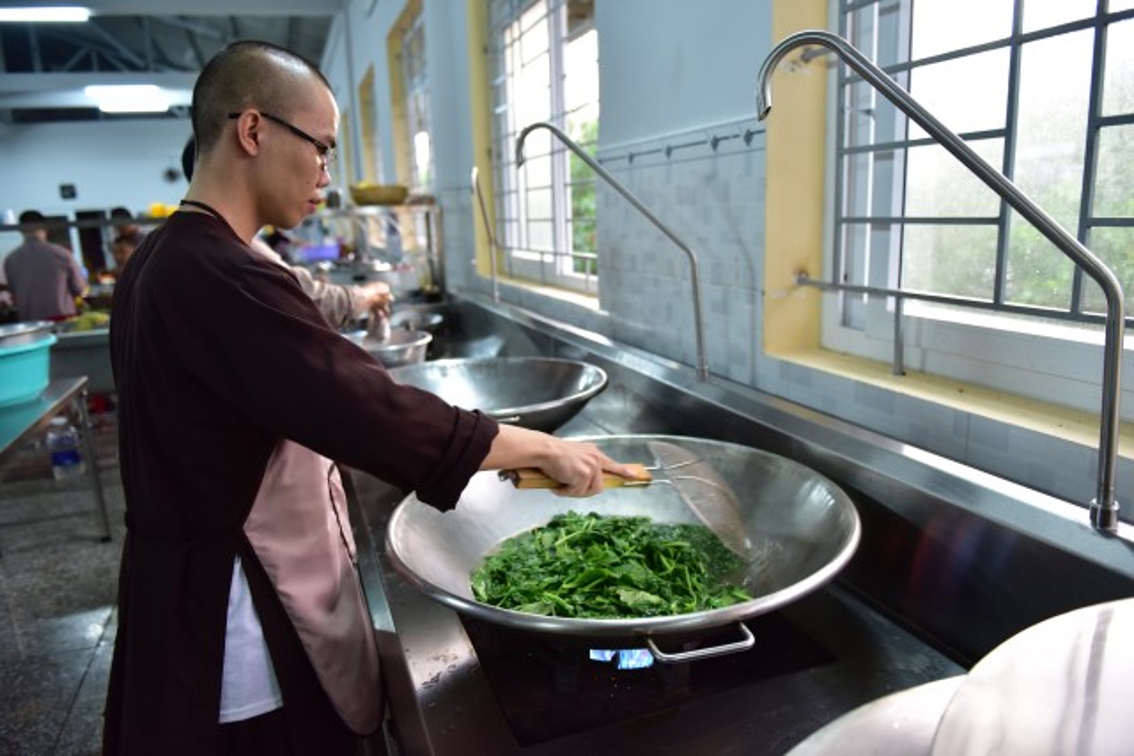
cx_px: 567
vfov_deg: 53.2
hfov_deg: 73.7
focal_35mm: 24
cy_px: 378
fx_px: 756
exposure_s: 1/80
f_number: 2.8
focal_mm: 24
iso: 1250
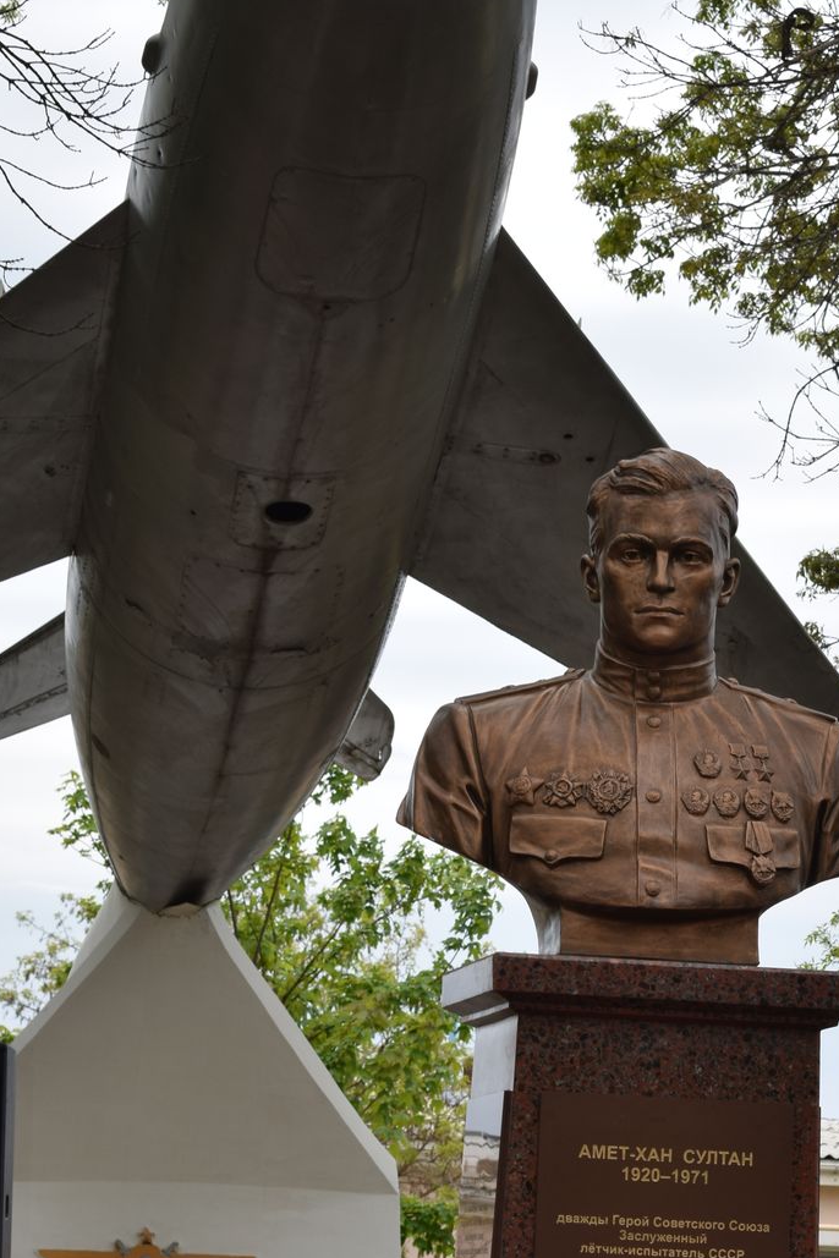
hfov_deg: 8.9
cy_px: 968
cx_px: 640
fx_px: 5381
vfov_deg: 13.3
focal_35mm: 154
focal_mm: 55
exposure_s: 1/200
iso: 100
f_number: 8
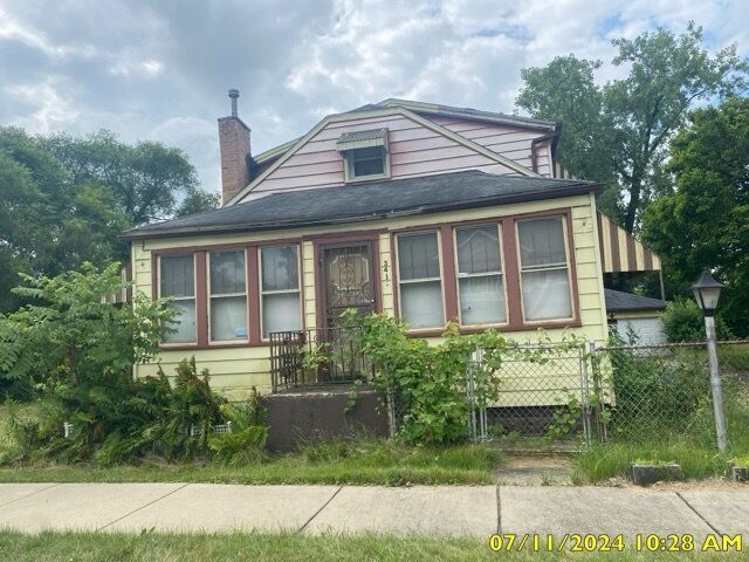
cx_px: 374
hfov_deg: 67.3
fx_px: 563
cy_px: 281
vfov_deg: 53.1
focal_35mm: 26
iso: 32
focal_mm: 4.25
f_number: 1.8
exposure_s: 1/2222
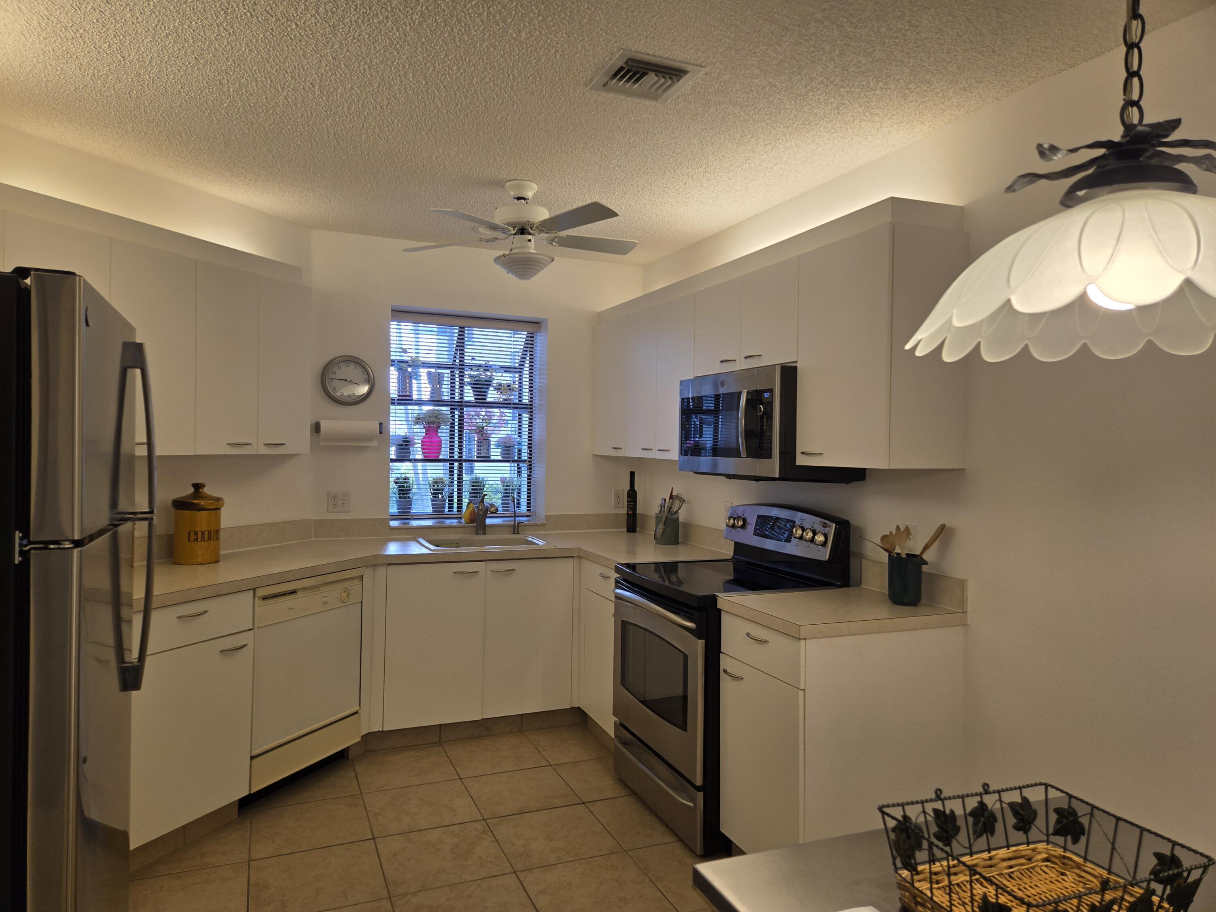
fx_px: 808
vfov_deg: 58.9
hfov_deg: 73.9
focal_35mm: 23
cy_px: 456
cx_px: 608
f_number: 1.8
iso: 40
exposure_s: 1/120
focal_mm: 5.4
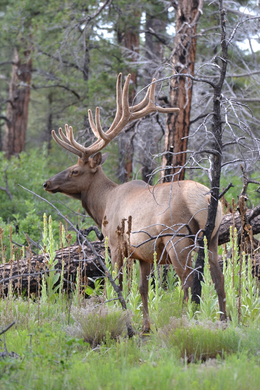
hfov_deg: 5.4
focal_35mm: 255
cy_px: 195
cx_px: 130
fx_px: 2762
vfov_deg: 8.1
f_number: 5
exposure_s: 1/160
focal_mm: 170
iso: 400
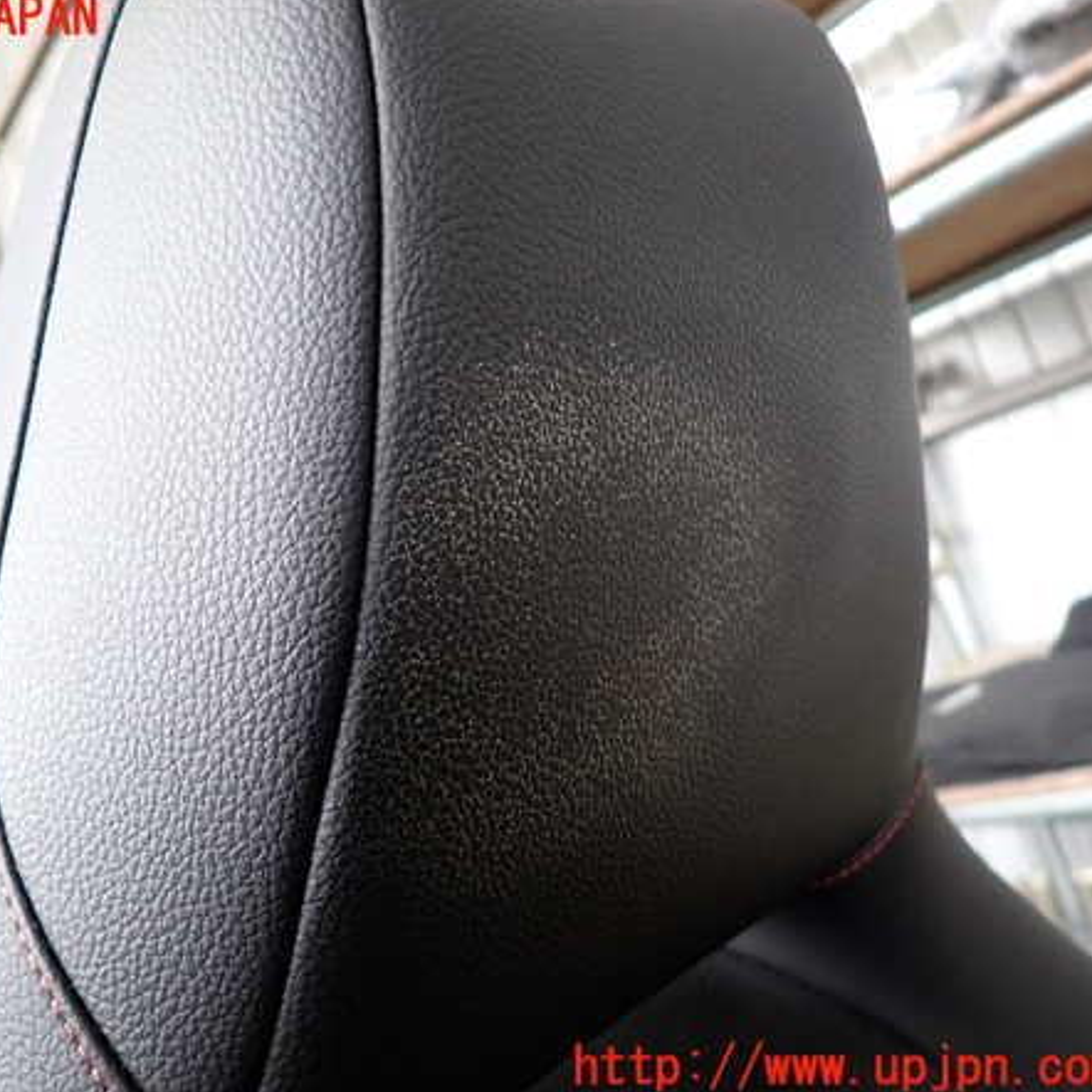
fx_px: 1071
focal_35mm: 30
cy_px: 544
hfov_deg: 53.3
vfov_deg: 54.0
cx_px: 390
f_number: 2
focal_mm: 4.5
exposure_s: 1/60
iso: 200
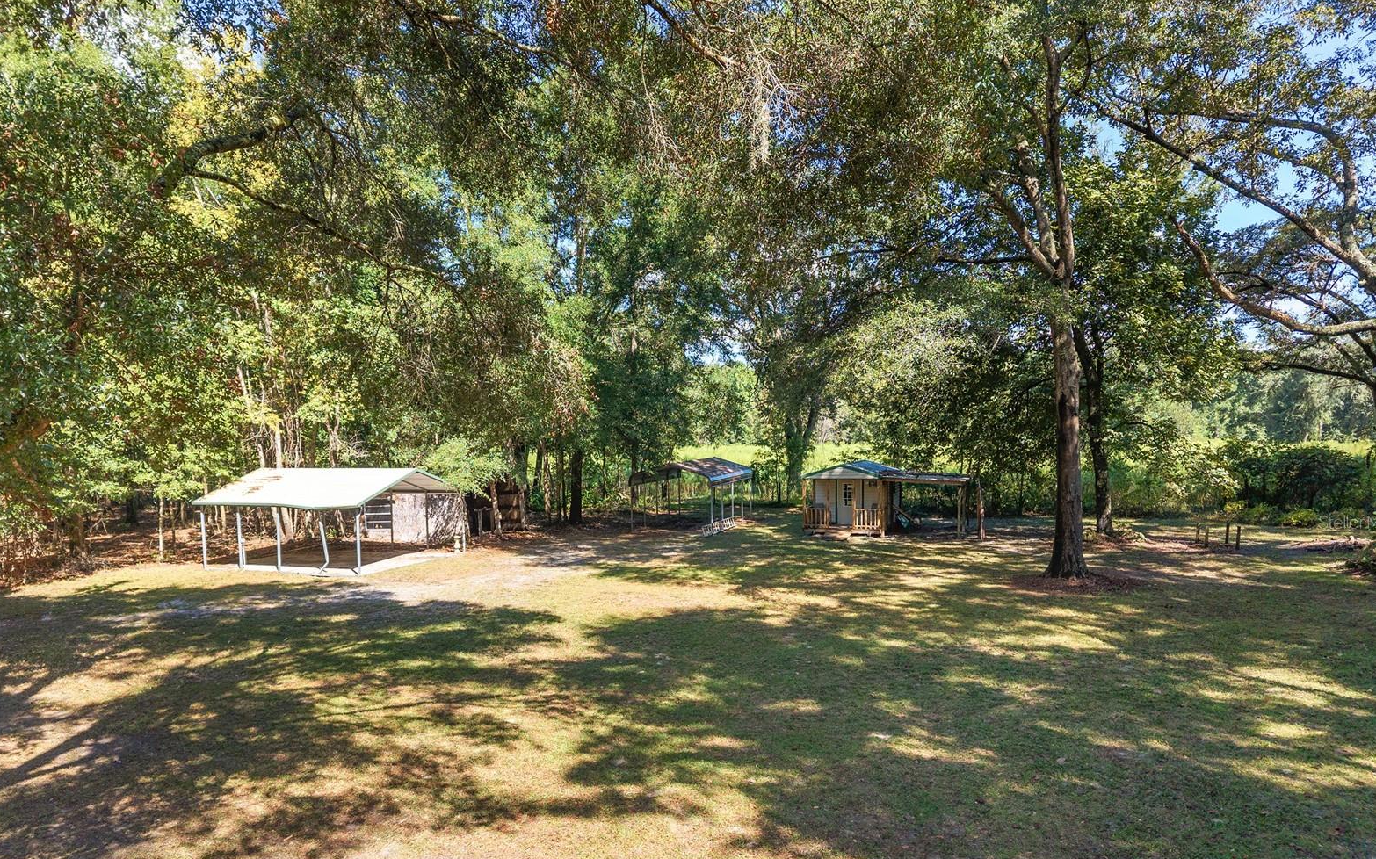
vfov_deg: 47.3
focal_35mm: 26
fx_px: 975
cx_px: 699
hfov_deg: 70.4
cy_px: 522
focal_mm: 8.67
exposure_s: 1/1250
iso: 240
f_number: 1.8
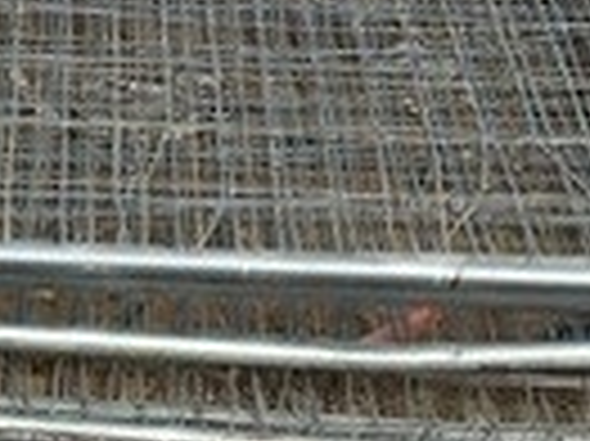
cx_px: -113
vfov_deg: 10.4
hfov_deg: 13.5
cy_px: 202
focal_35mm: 142
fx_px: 2418
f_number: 1.8
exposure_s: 1/1534
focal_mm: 3
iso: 16
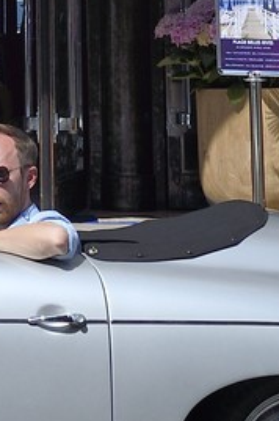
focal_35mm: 215
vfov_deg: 8.7
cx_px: -116
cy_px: -599
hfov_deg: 6.3
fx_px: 2506
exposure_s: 1/500
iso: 400
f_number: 11
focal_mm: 36
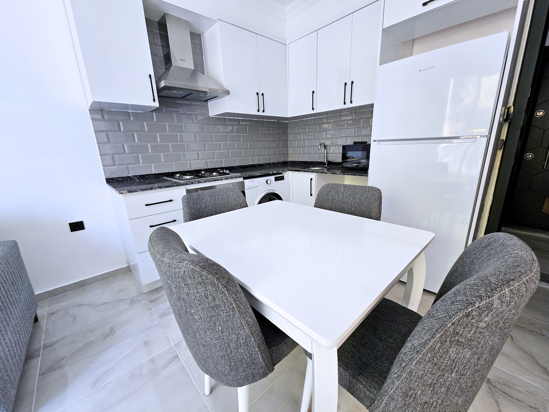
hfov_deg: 106.2
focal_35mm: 13
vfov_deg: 89.9
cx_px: 274
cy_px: 206
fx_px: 206
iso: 160
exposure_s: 1/71
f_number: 2.2
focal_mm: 2.2
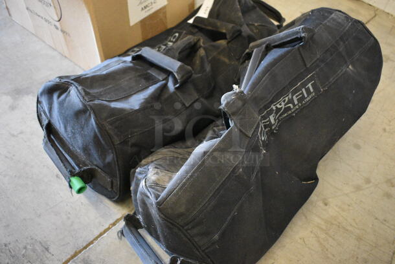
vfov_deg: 40.1
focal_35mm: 33
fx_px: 362
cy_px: 132
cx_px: 198
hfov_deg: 57.2
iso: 6400
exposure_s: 1/125
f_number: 3.8
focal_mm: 22
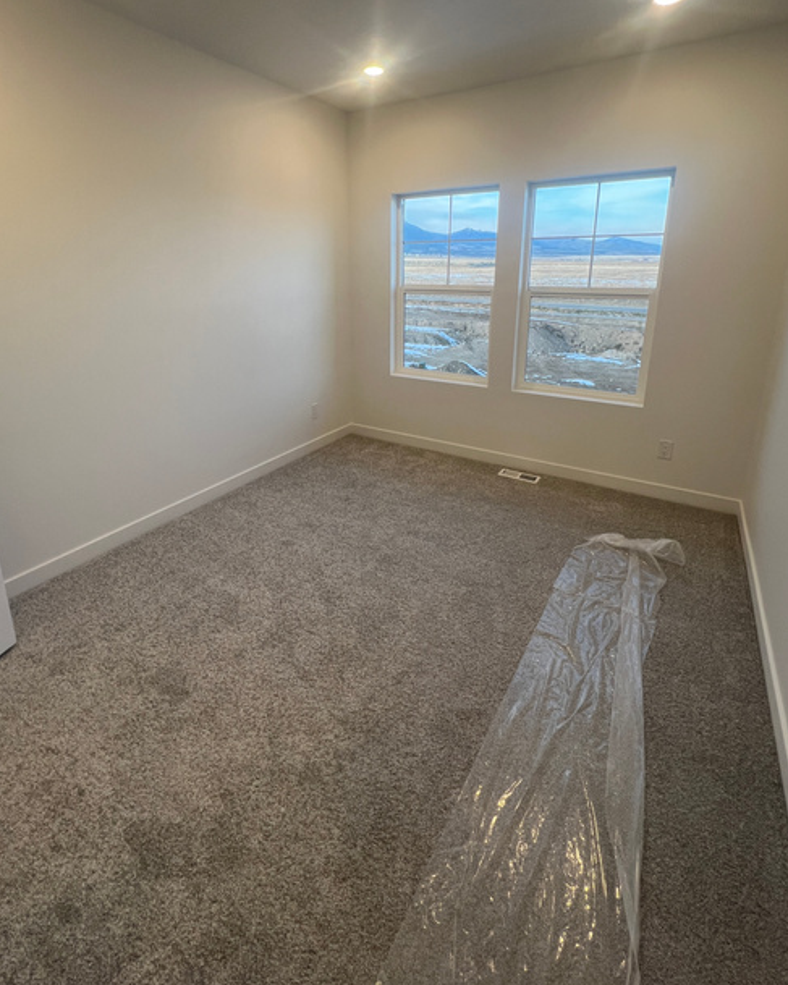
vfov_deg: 92.0
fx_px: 467
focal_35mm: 16
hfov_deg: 80.1
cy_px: 396
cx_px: 356
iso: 80
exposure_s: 1/120
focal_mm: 1.57
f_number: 1.8
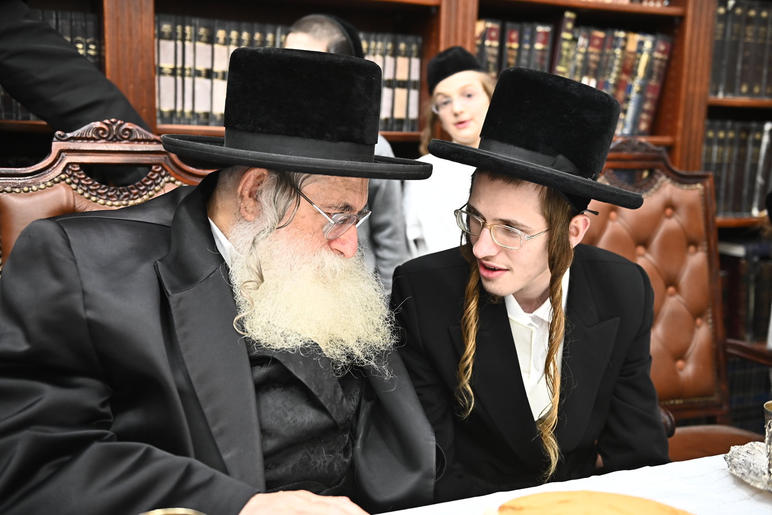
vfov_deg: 35.0
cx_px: 386
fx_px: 815
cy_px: 258
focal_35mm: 38
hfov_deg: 50.7
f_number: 3.2
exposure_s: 1/200
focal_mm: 38
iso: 2000
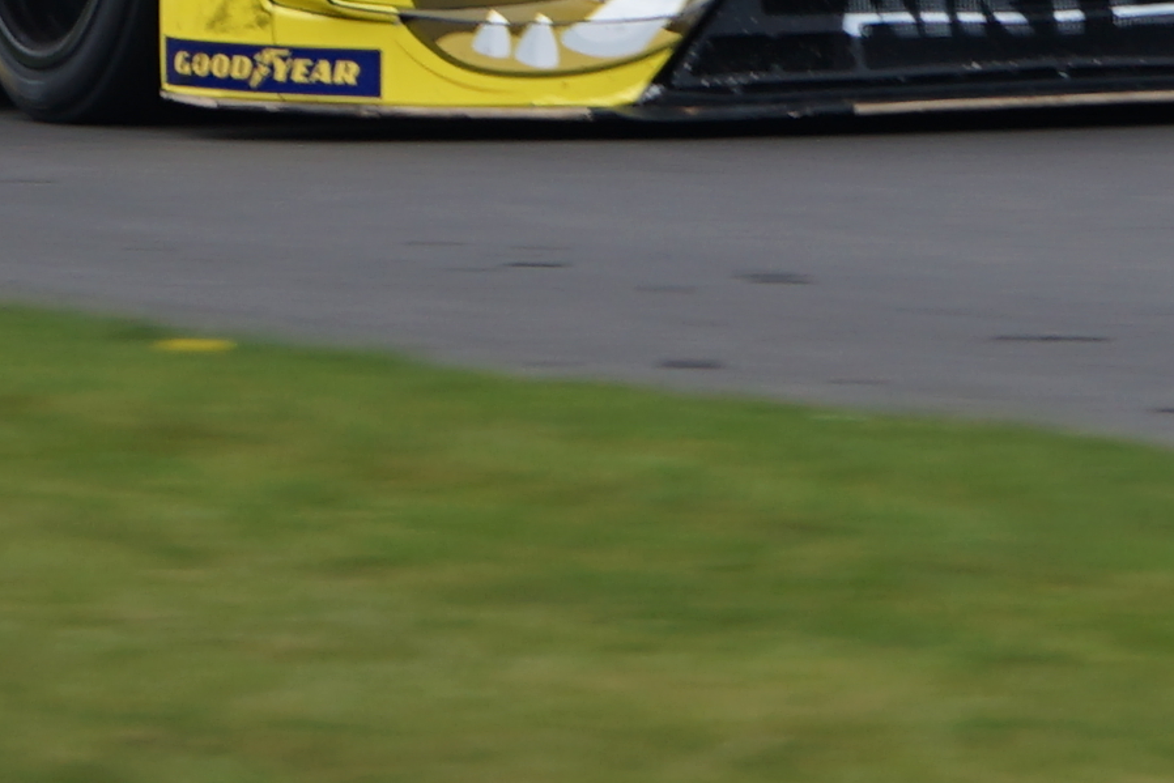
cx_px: 499
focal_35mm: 2672
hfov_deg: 0.8
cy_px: -437
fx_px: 87145
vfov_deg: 0.5
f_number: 9
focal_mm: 400
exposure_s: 1/160
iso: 100
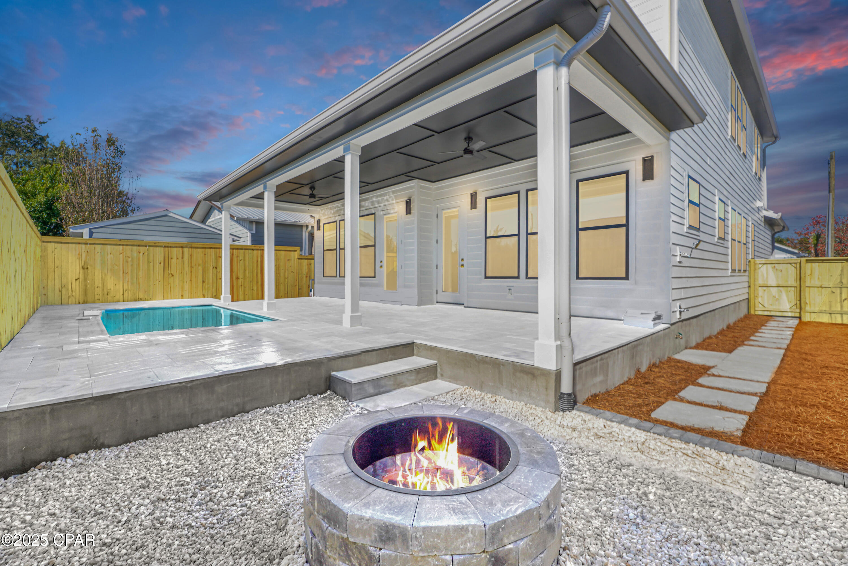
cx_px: 424
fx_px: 353
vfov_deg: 77.3
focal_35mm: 15
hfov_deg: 100.4
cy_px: 283
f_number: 5.6
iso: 100
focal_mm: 10
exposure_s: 1/320
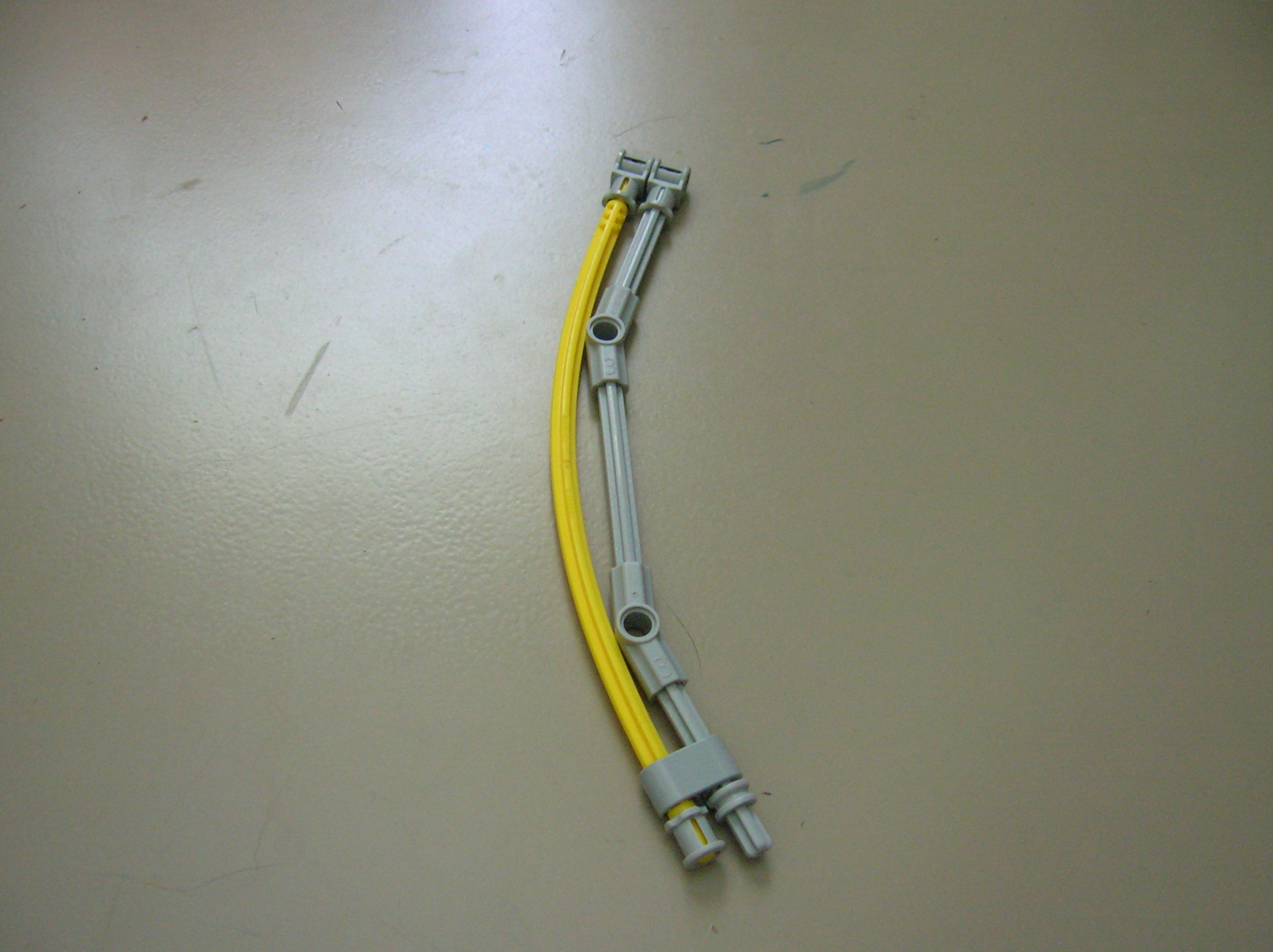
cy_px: 496
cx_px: 652
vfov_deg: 39.6
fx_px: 1323
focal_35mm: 36
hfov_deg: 51.4
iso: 200
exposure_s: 1/2
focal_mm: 5.7
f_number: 2.9
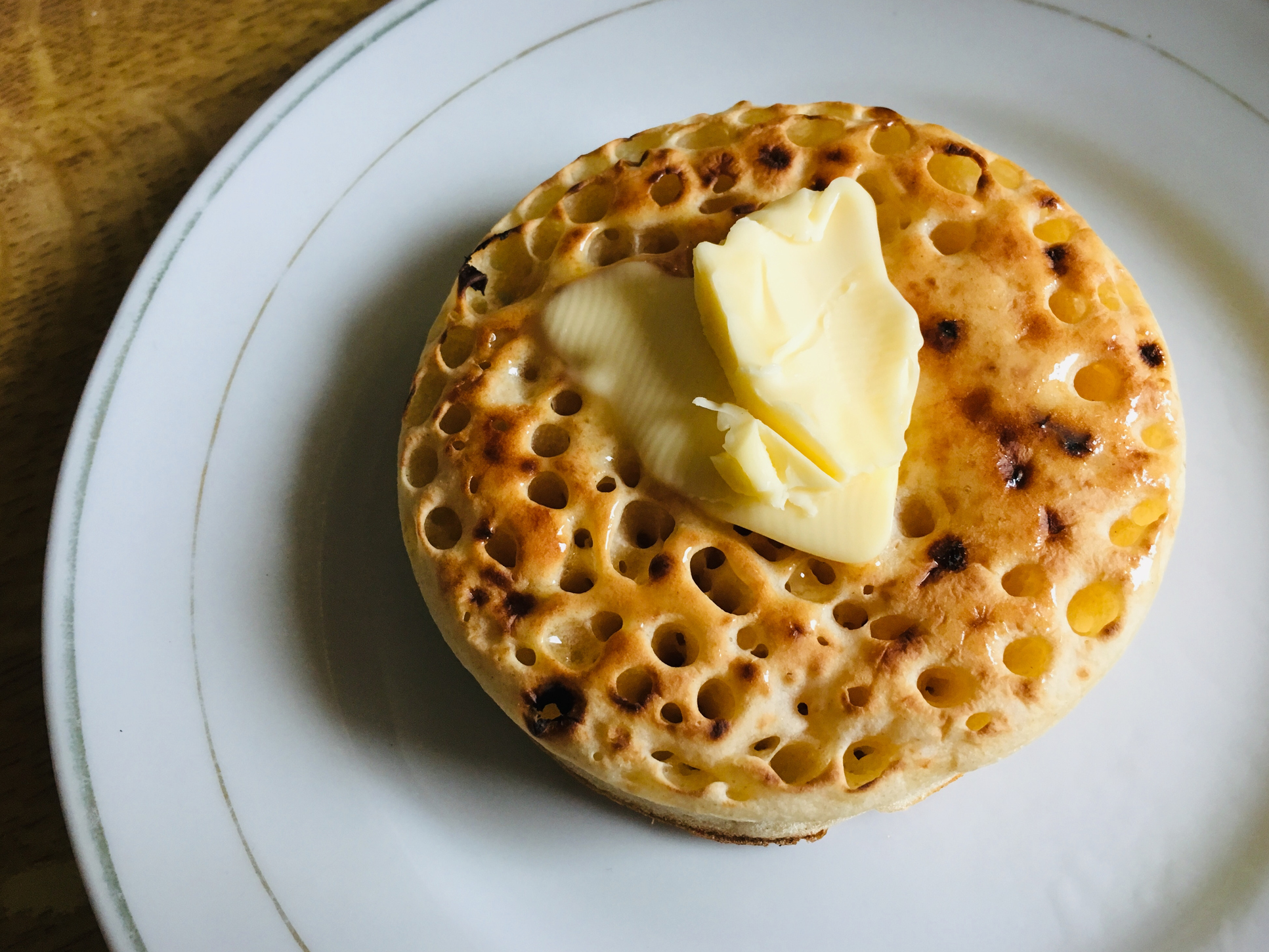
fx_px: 1100
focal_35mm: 30
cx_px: 651
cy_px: 473
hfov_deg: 60.0
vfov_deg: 46.8
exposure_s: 1/33
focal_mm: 4.15
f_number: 2.2
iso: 125
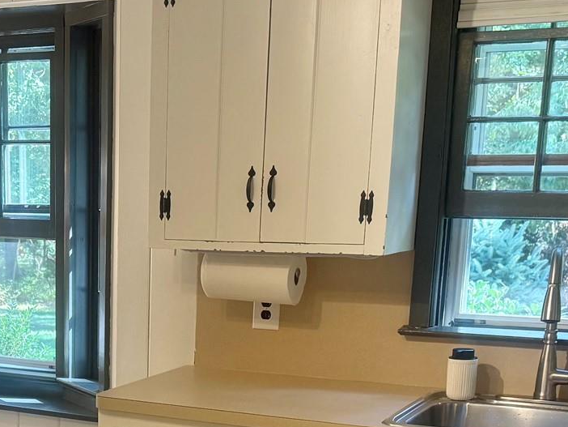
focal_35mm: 70
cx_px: 91
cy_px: 459
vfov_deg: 20.2
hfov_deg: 27.1
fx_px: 1149
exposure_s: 1/163
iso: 200
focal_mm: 6.76
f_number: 1.78
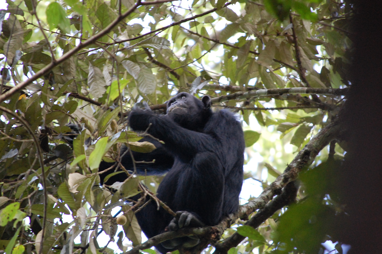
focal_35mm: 300
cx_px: 191
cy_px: 127
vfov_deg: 4.6
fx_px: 3180
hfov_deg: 6.9
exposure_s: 1/125
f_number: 5.6
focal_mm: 200
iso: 1400
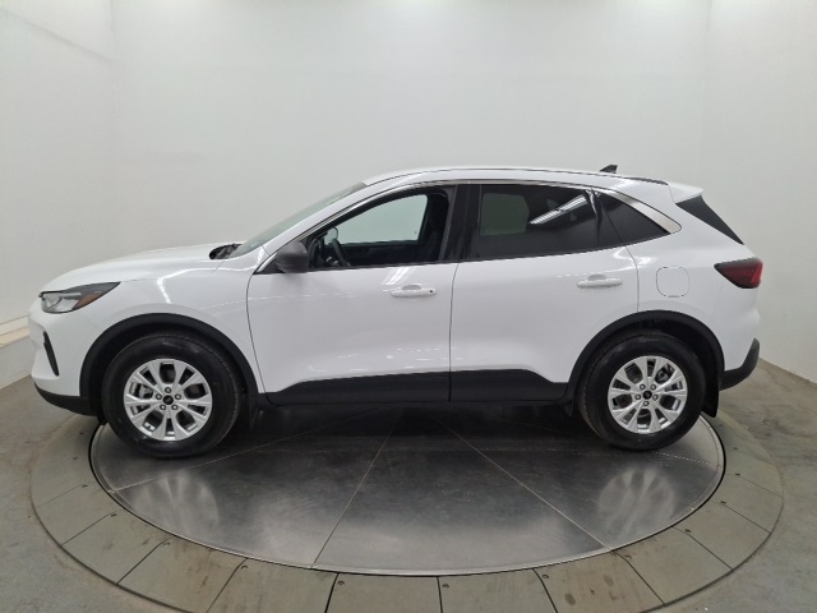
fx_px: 590
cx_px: 408
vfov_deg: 54.9
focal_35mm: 25
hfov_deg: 69.4
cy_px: 306
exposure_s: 1/120
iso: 101
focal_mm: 4.69
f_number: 1.8
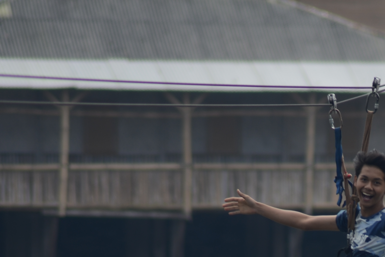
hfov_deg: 2.0
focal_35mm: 1025
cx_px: 353
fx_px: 10960
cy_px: 264
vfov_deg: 1.3
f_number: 6.3
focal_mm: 300
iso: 100
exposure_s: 1/320
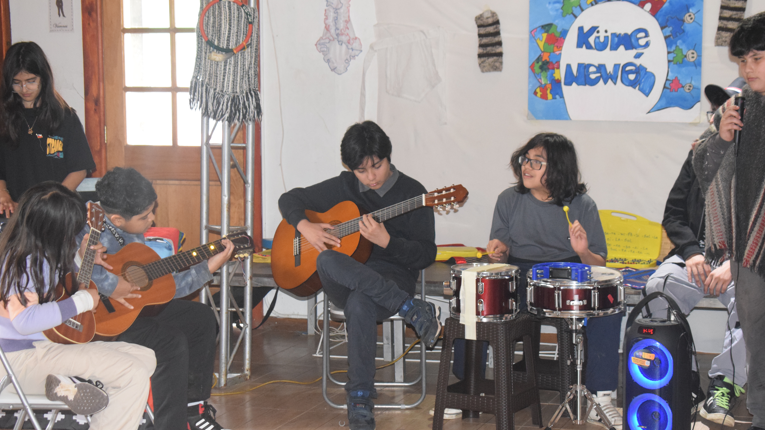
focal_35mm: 82
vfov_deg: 14.7
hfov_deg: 25.9
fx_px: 1663
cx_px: 381
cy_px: 254
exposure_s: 1/60
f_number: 5.6
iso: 3200
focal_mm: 52
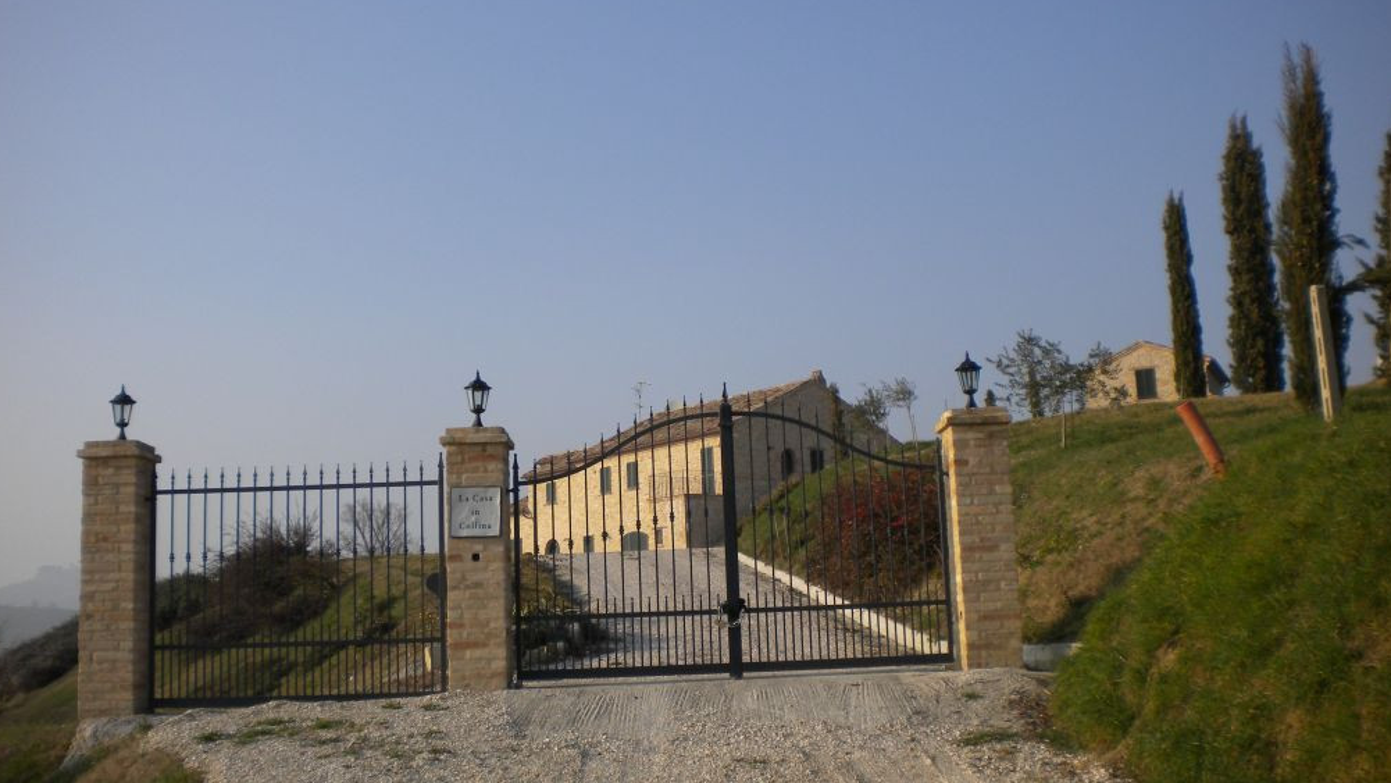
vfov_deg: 30.4
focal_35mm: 39
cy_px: 384
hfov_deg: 51.6
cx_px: 698
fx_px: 1438
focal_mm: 6.3
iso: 80
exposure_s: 1/730
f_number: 4.6
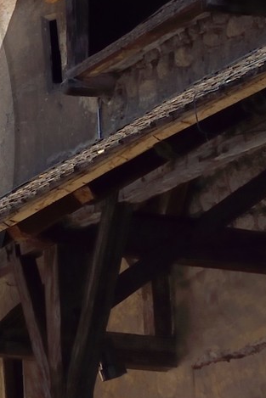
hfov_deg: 6.1
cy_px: 144
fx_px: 2381
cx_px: -381
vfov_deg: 9.6
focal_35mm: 215
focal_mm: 42
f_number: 13
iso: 200
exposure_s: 1/250
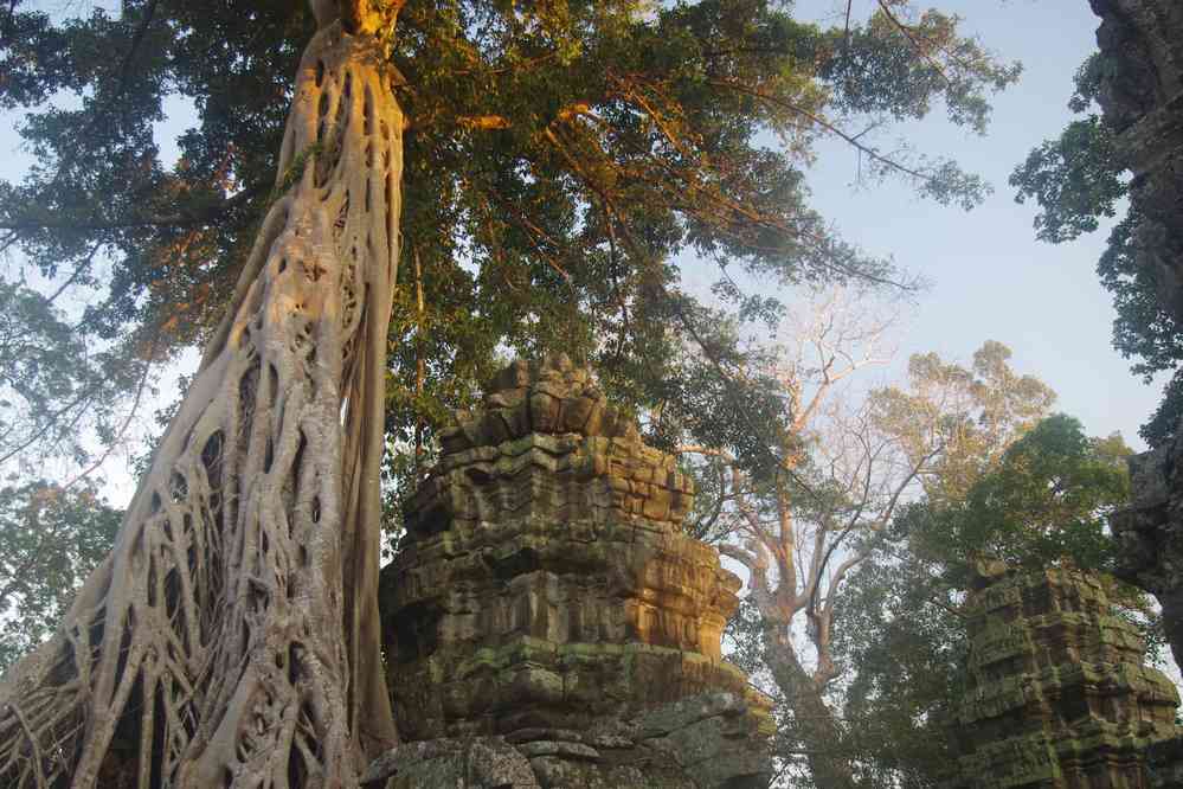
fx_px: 1183
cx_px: 592
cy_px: 394
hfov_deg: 53.1
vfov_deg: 36.9
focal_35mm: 36
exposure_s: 1/50
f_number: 5.6
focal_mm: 24
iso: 800
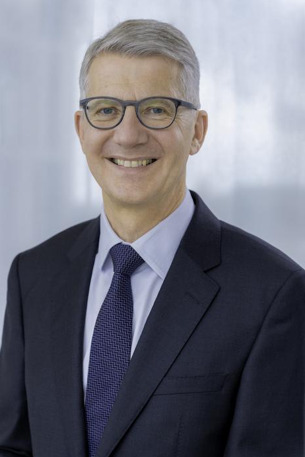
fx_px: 1181
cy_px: 228
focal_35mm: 93
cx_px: 153
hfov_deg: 14.7
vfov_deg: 21.9
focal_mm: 92
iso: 400
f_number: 5
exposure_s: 1/125
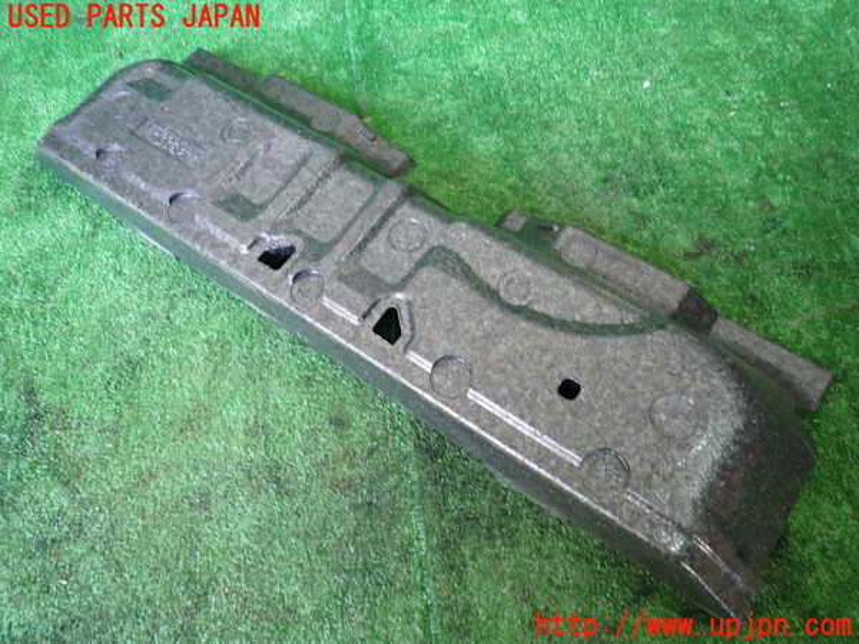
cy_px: 322
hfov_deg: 69.4
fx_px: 620
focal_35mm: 25
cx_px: 430
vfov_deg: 54.9
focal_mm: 4.5
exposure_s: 1/30
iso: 250
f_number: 2
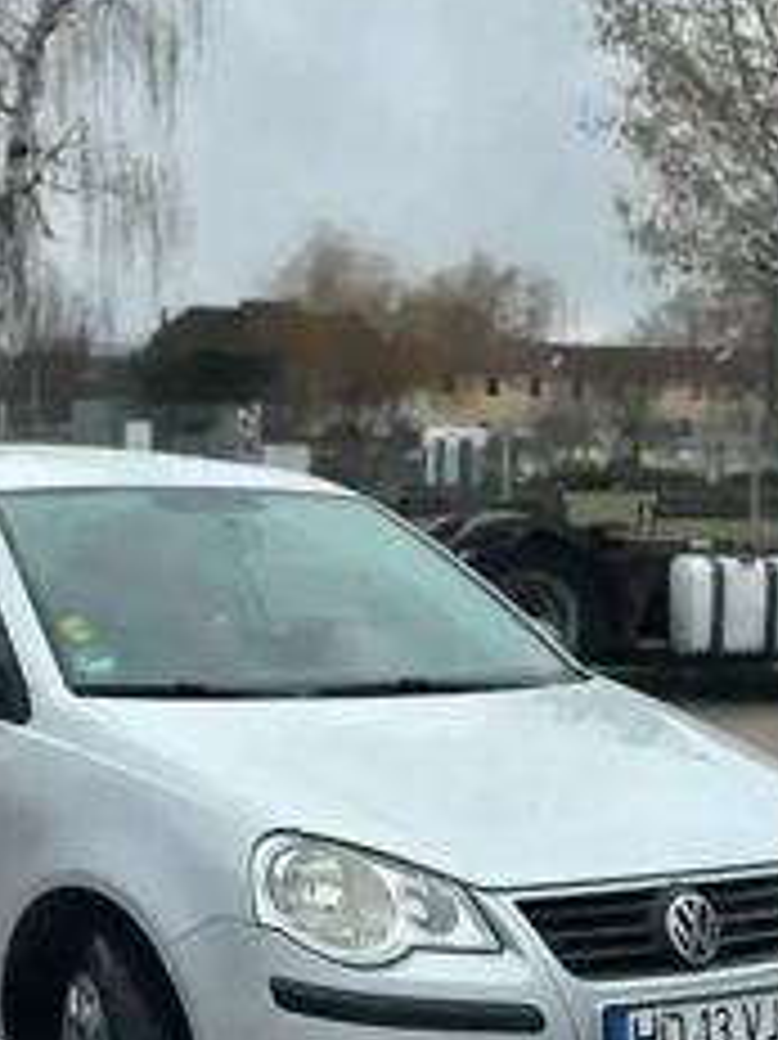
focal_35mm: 83
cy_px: 549
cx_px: 225
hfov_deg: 17.7
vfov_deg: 23.6
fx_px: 2490
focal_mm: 6.86
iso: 80
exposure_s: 1/4184
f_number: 1.78
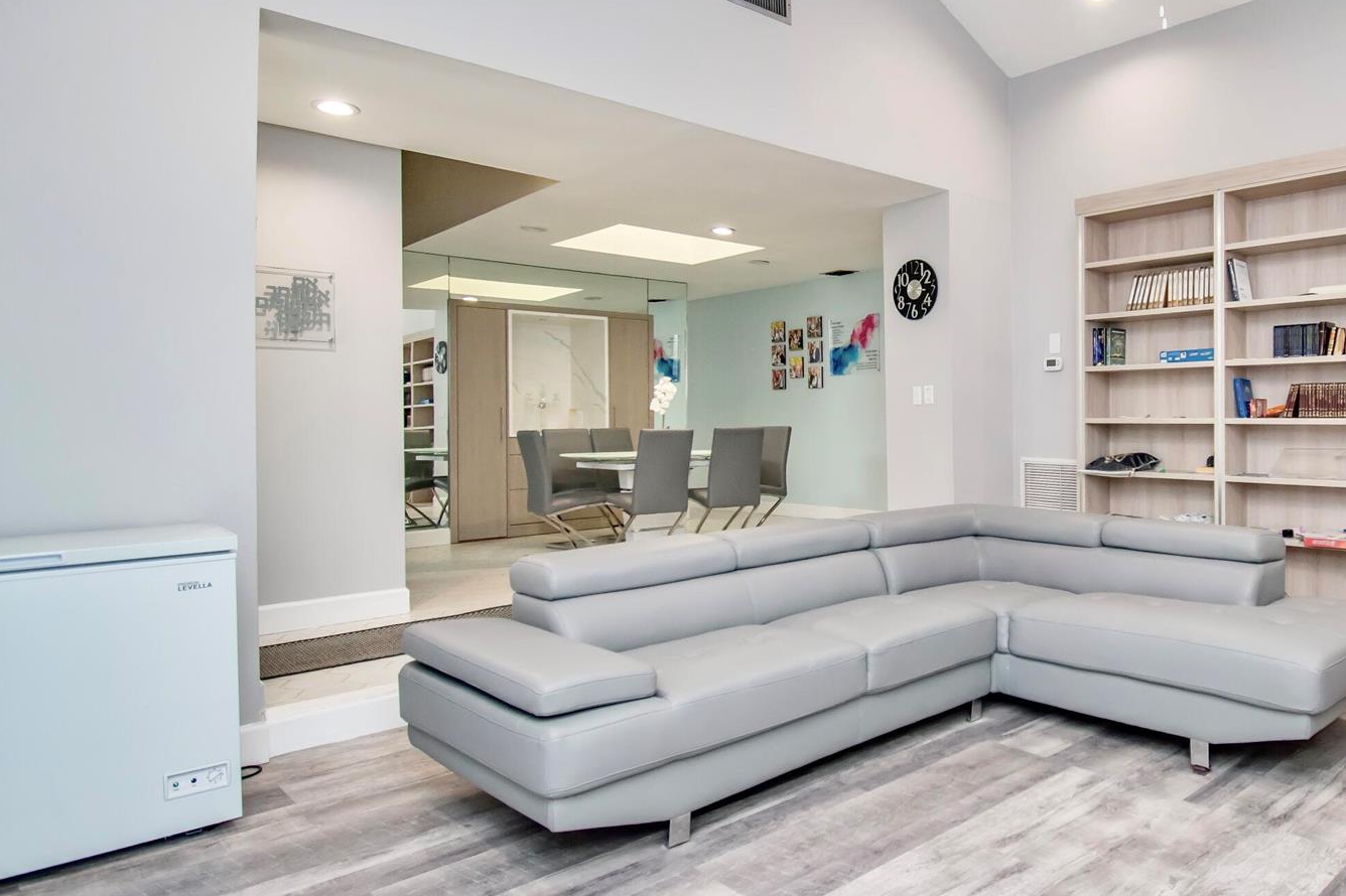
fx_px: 860
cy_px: 407
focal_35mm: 23
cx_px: 930
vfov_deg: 55.0
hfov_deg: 73.1
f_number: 5
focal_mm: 10
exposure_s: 1/100
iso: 800
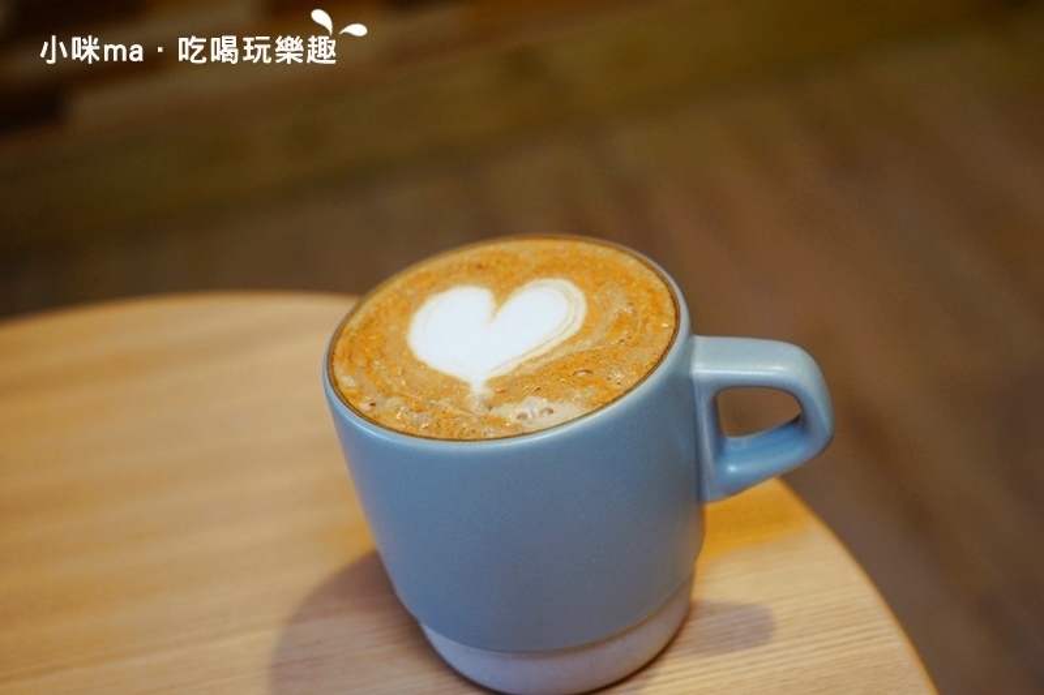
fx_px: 1450
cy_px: 348
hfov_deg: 39.6
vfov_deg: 27.0
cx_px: 522
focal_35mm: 50
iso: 640
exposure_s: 1/60
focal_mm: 50
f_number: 4.5
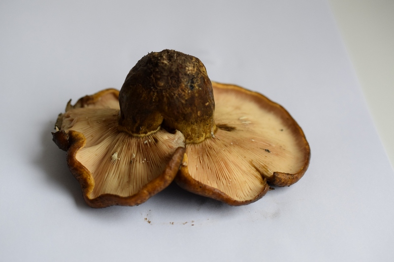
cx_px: 197
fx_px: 985
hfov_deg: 22.6
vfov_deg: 15.2
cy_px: 131
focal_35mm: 90
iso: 800
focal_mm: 60
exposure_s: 1/125
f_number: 4
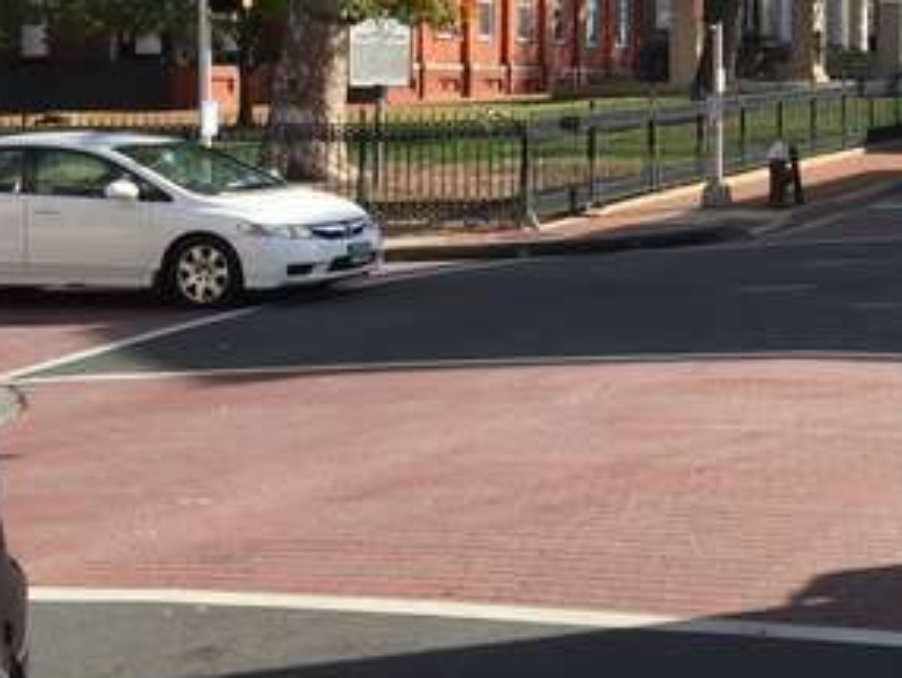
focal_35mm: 81
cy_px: -63
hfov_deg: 21.9
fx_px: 2112
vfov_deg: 17.6
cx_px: 1145
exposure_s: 1/1464
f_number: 2.2
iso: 32
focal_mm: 4.15
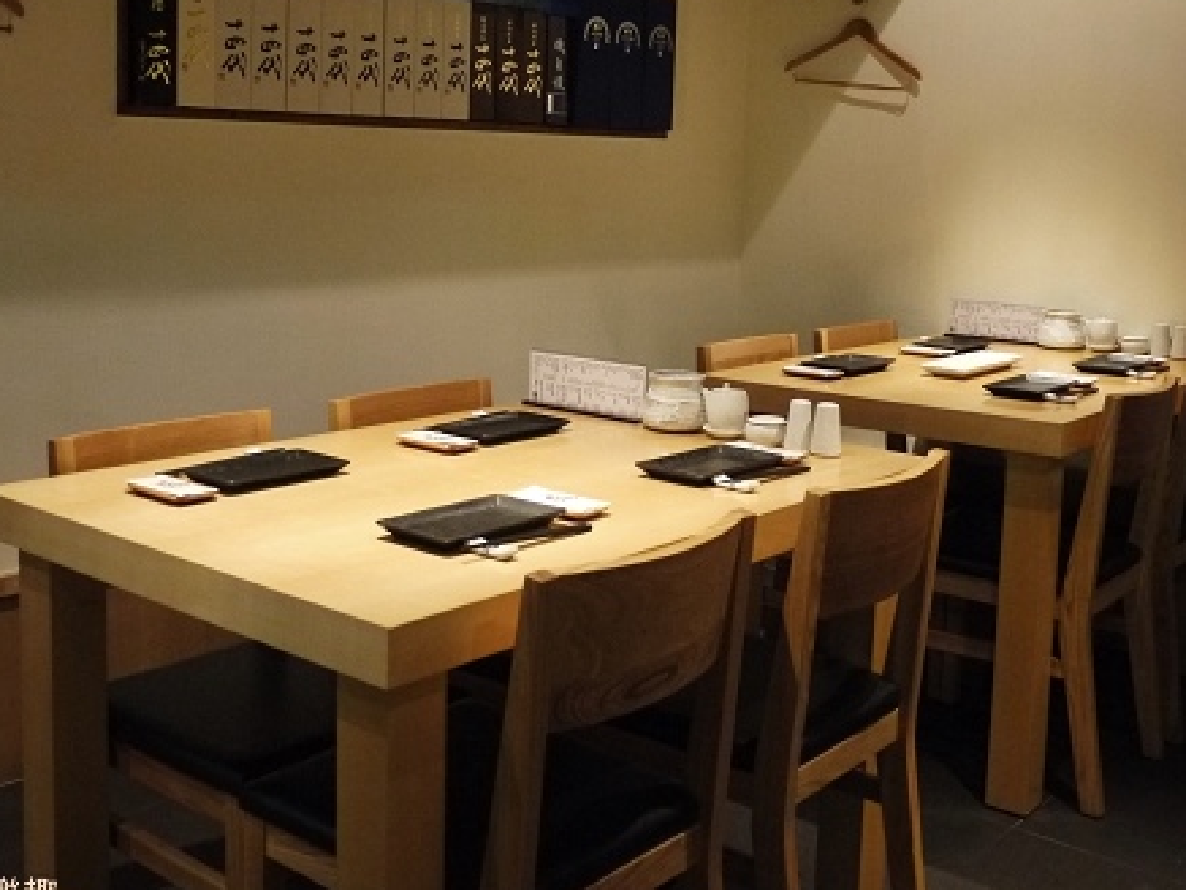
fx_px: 1405
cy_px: 307
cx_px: 494
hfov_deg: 45.6
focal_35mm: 41
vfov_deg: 34.9
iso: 800
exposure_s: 1/20
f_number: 2.5
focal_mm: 14
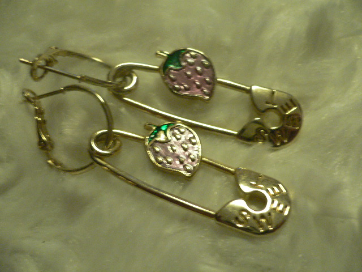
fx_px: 366
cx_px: 181
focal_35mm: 35
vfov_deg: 40.7
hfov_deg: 52.6
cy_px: 136
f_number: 2.8
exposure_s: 1/5
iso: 200
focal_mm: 5.8
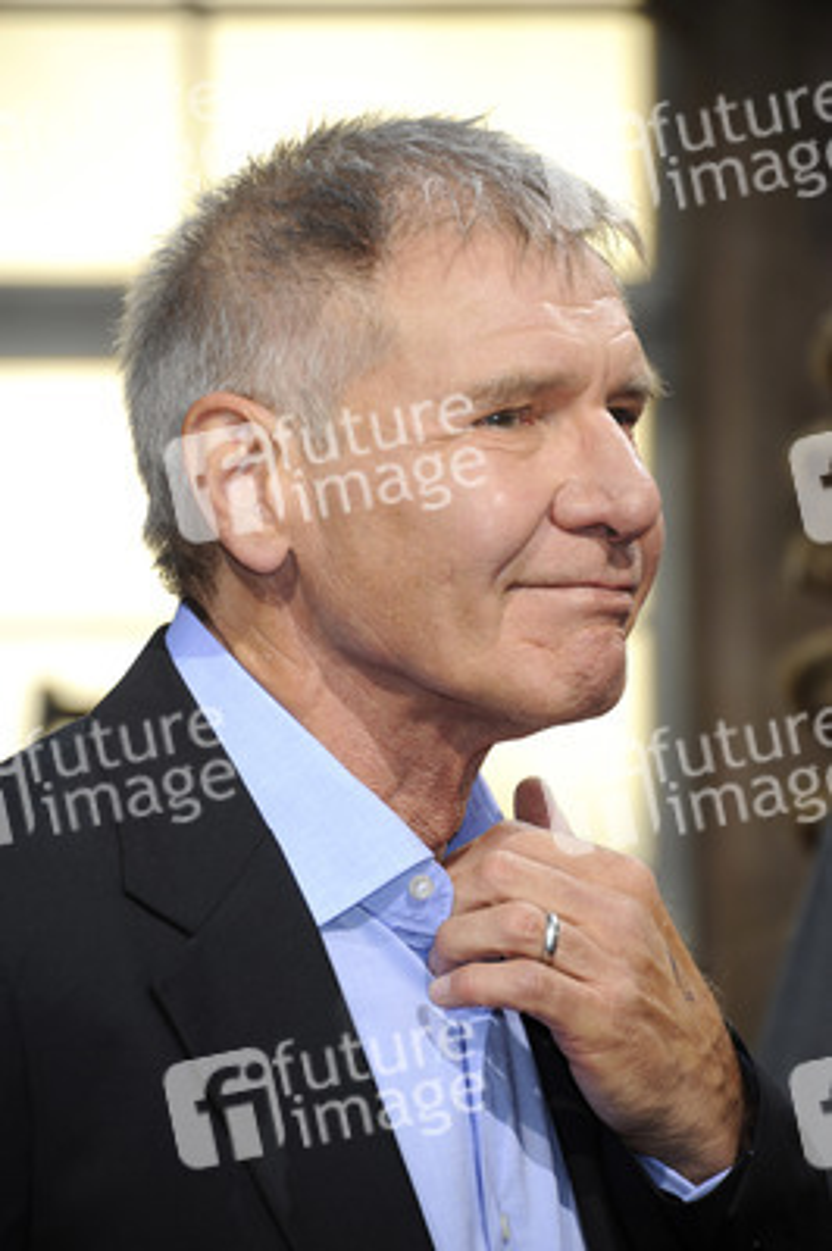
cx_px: 416
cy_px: 626
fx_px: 8681
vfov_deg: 8.2
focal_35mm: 250
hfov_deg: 5.5
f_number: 6.3
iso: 500
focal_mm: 250
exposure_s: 1/160
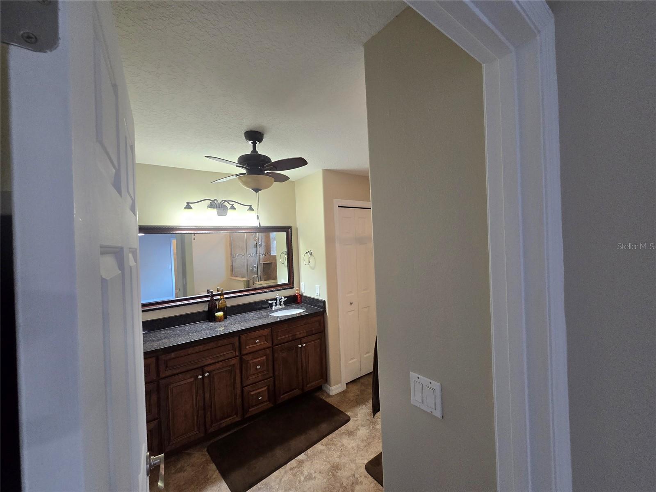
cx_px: 328
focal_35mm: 13
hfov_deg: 106.2
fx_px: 246
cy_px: 246
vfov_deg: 89.9
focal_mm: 2.2
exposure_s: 1/60
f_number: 2.2
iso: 320
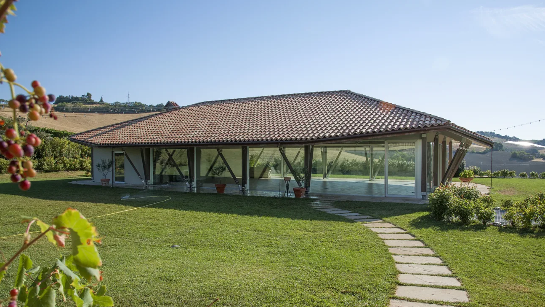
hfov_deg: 71.9
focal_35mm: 26
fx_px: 376
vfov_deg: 44.2
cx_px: 276
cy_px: 182
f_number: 10
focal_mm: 24
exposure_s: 1/320
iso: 200
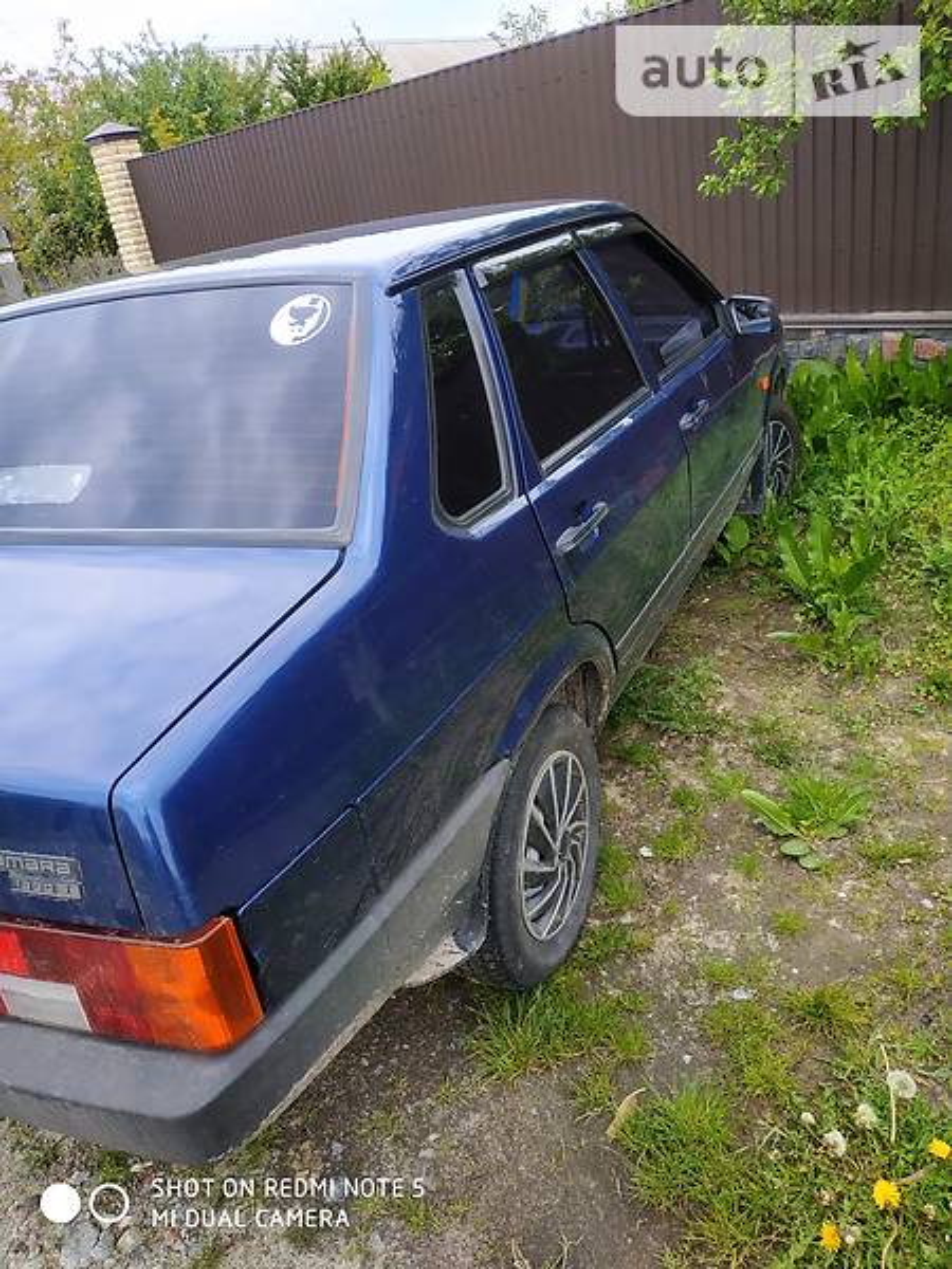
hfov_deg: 56.8
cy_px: 634
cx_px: 476
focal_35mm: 24
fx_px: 880
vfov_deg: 71.6
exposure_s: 1/1112
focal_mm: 3.9
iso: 250
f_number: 1.9
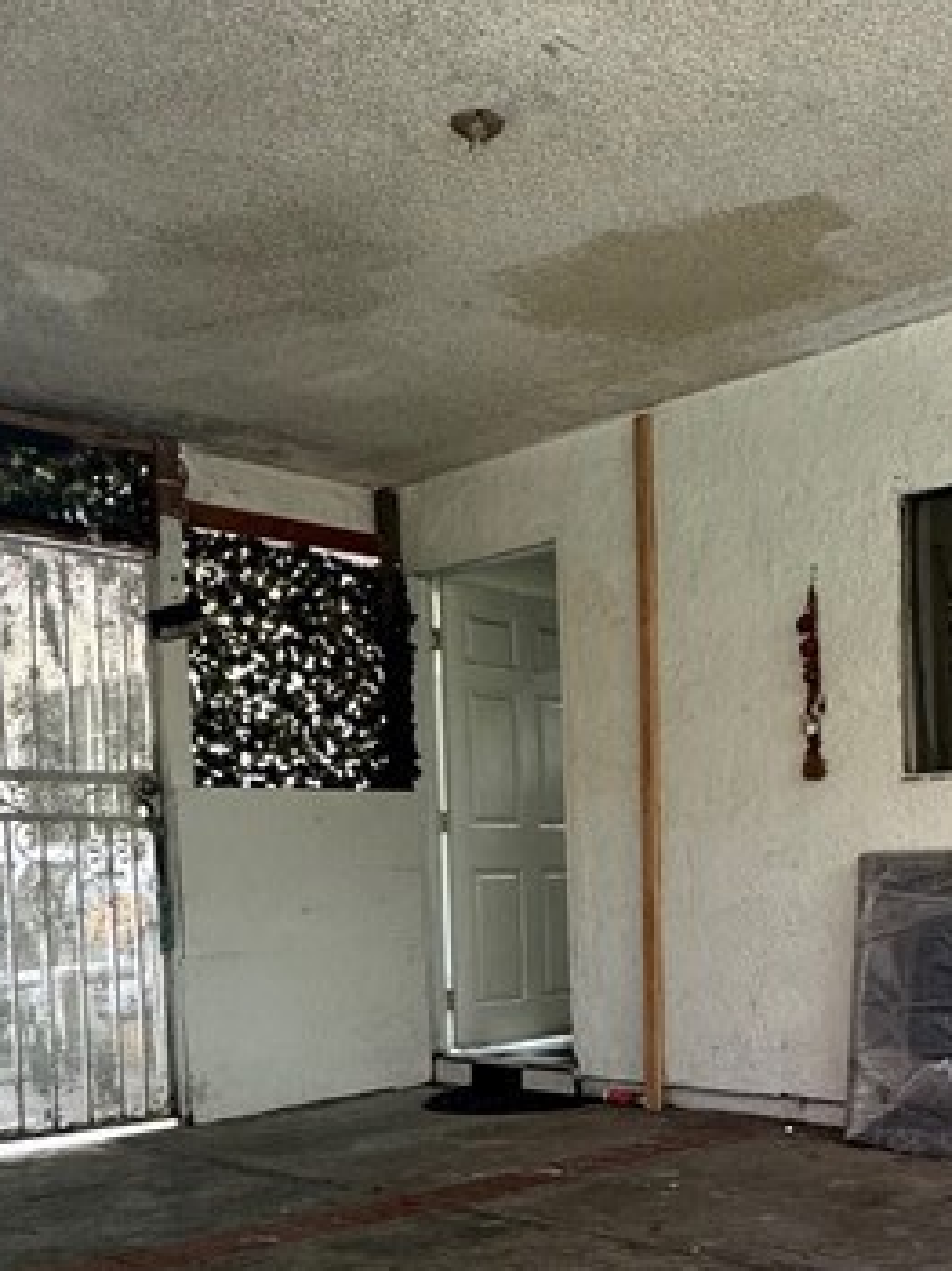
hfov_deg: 34.4
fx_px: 1505
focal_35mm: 41
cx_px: 709
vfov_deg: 44.3
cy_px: 951
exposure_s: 1/99
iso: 200
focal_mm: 2.22
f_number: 2.2
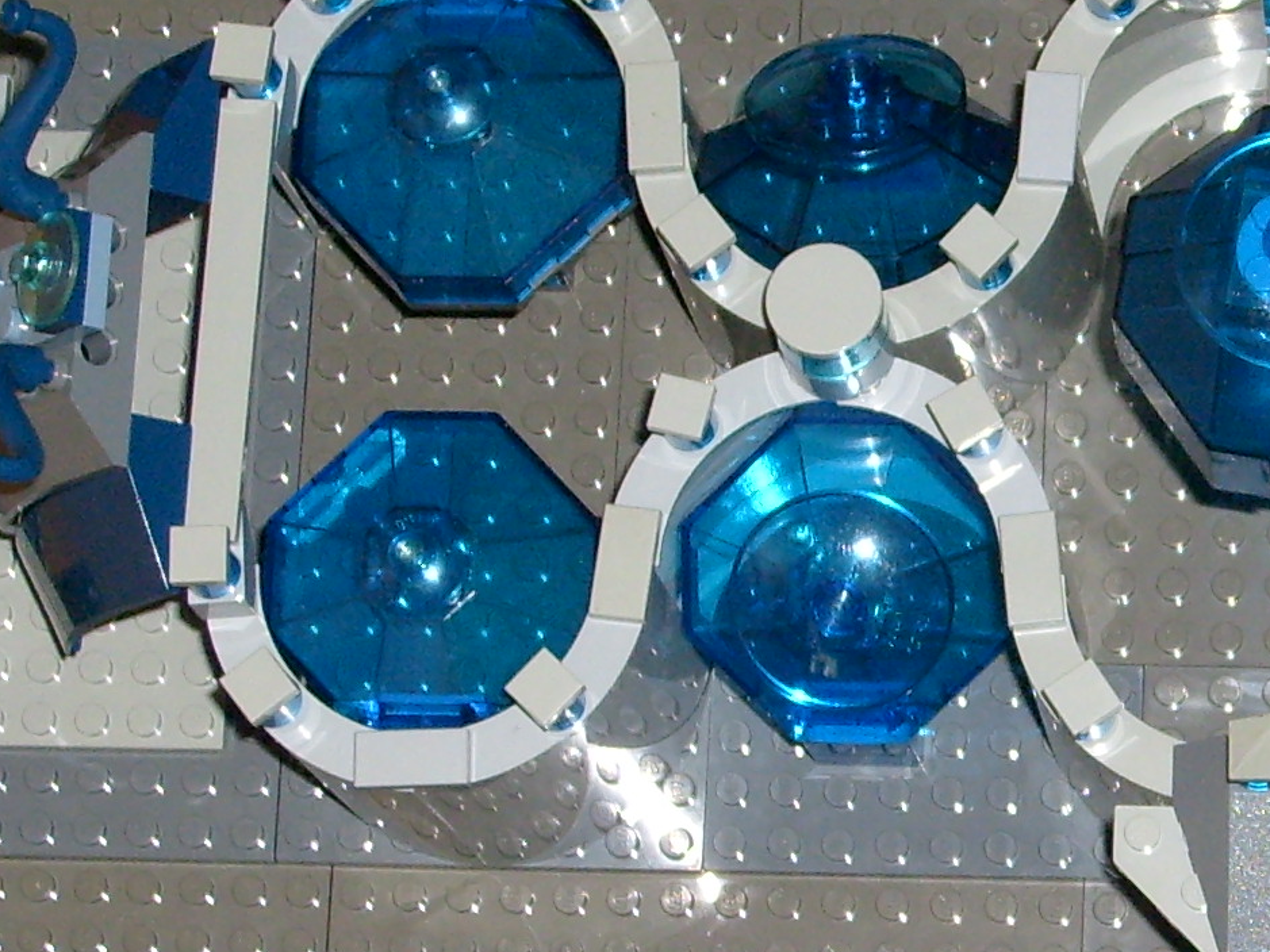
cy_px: 598
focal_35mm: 156
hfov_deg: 12.5
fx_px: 5723
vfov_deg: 9.5
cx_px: 1275
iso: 100
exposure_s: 1/60
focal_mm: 8.7
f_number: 3.3
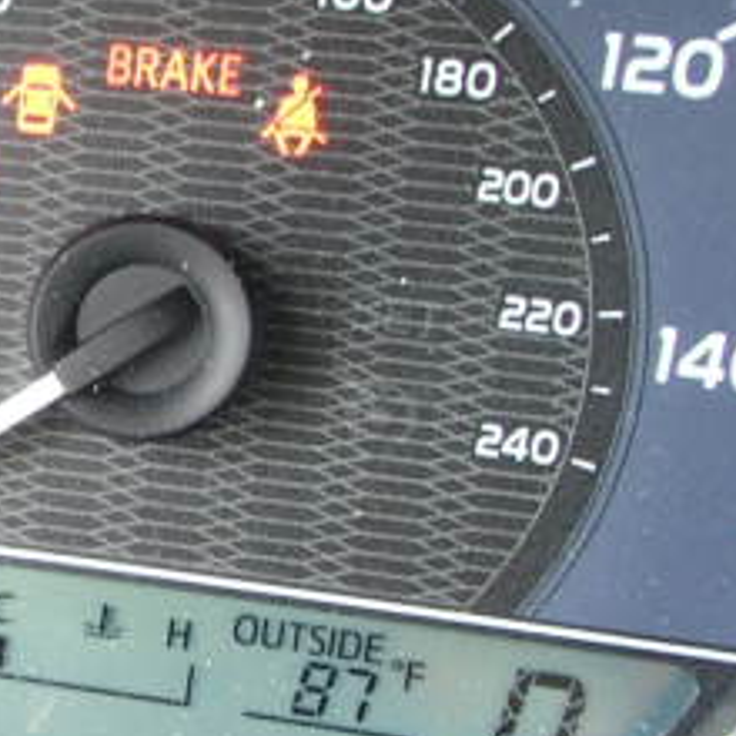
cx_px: -241
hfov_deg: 21.5
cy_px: 411
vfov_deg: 24.0
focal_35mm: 72
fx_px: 1732
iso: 250
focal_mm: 5
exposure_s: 1/30
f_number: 3.9
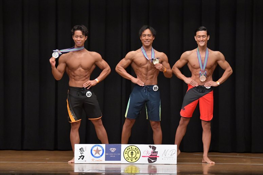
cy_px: 88
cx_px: 132
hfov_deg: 10.2
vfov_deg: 6.8
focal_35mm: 202
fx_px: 1475
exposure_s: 1/400
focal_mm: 135
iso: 6400
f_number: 5.6
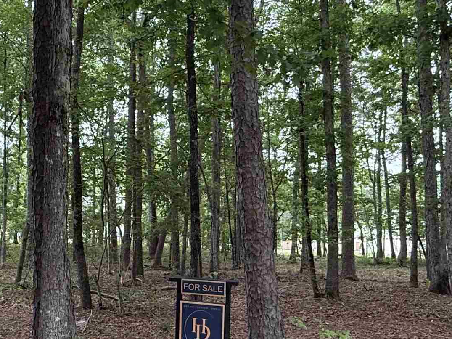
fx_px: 522
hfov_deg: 46.5
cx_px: 177
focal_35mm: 40
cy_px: 209
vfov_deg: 35.8
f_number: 2.2
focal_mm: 2.22
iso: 250
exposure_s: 1/99
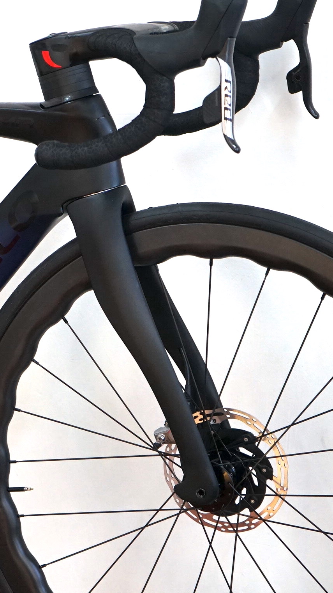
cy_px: 270
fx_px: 1821
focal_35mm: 116
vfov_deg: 18.5
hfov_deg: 10.3
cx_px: -63
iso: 1250
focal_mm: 56
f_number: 5
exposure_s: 1/160
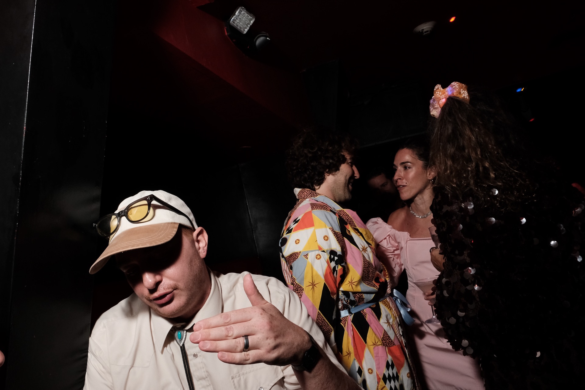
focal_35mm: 27
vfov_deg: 47.9
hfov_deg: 67.4
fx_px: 439
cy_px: 195
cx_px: 292
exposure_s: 1/30
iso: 2500
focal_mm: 18
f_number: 11
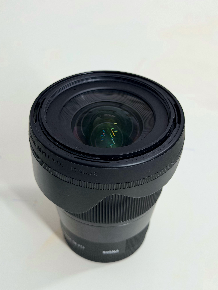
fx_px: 403
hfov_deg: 30.3
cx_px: 109
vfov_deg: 39.7
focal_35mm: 48
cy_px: 145
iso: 50
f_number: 1.78
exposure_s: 1/50
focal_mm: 6.76
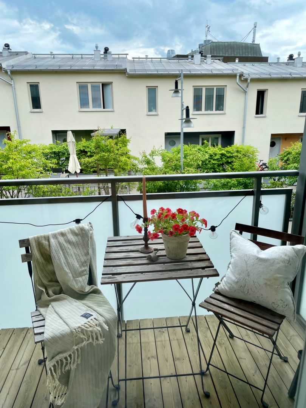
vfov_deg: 67.3
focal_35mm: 26
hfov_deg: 53.1
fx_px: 306
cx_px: 153
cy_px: 204
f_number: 1.6
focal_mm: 4.2
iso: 32
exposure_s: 1/963
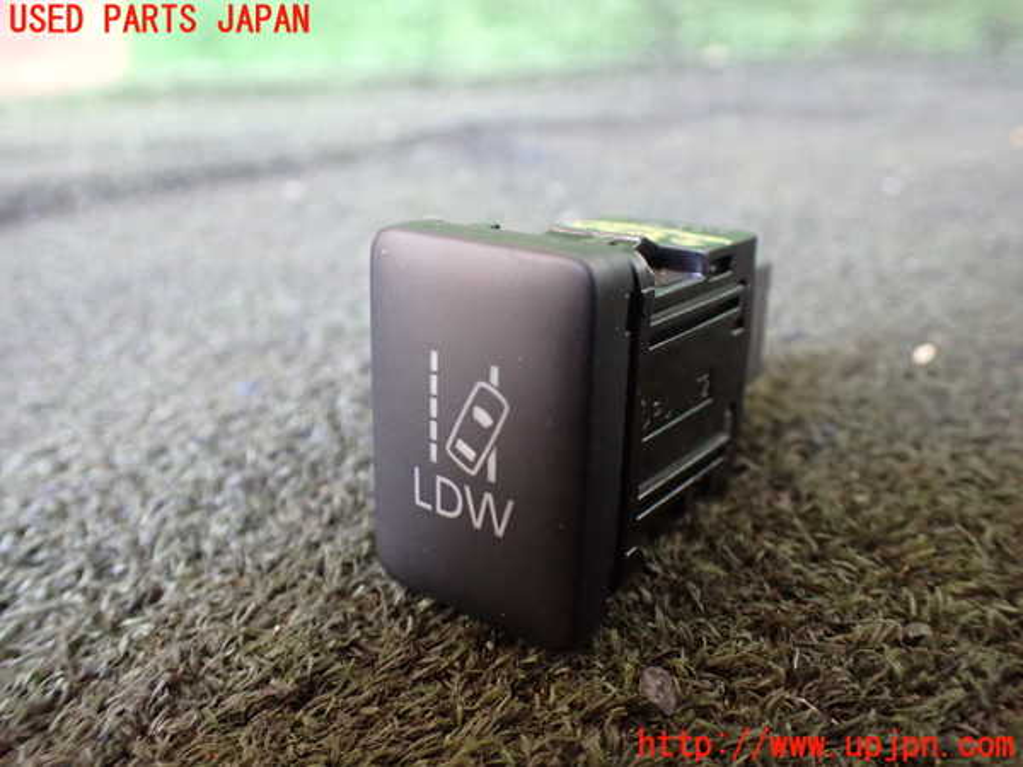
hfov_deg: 60.0
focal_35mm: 30
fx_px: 887
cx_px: 512
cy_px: 384
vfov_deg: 46.8
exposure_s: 1/30
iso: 1000
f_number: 2.3
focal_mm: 5.4
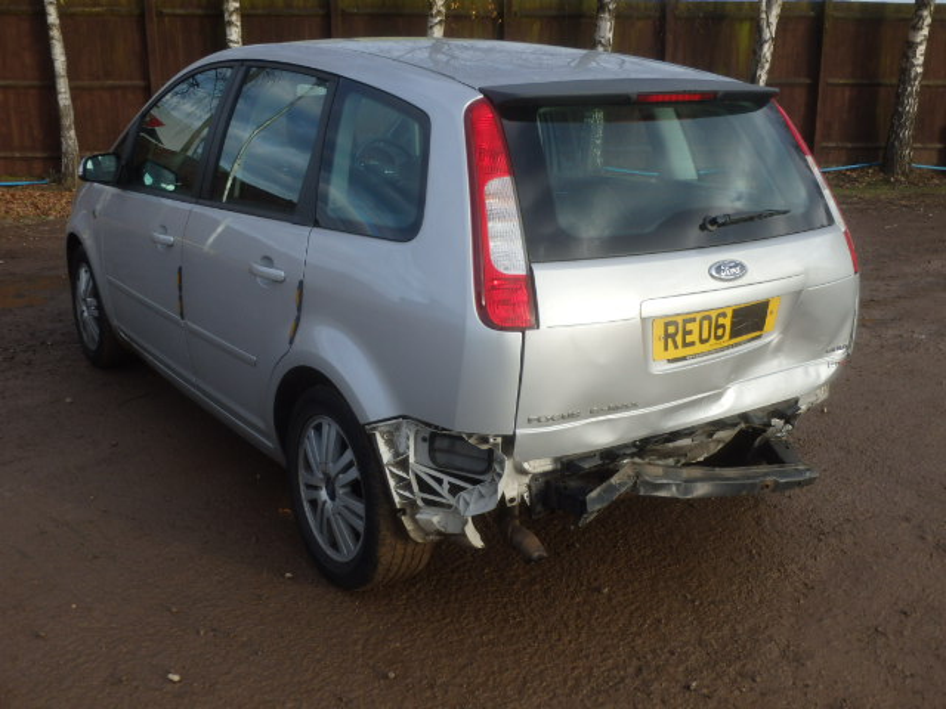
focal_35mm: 38
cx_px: 473
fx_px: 1038
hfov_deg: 49.0
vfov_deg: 37.7
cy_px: 354
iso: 125
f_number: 4.6
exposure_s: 1/250
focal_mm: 6.8
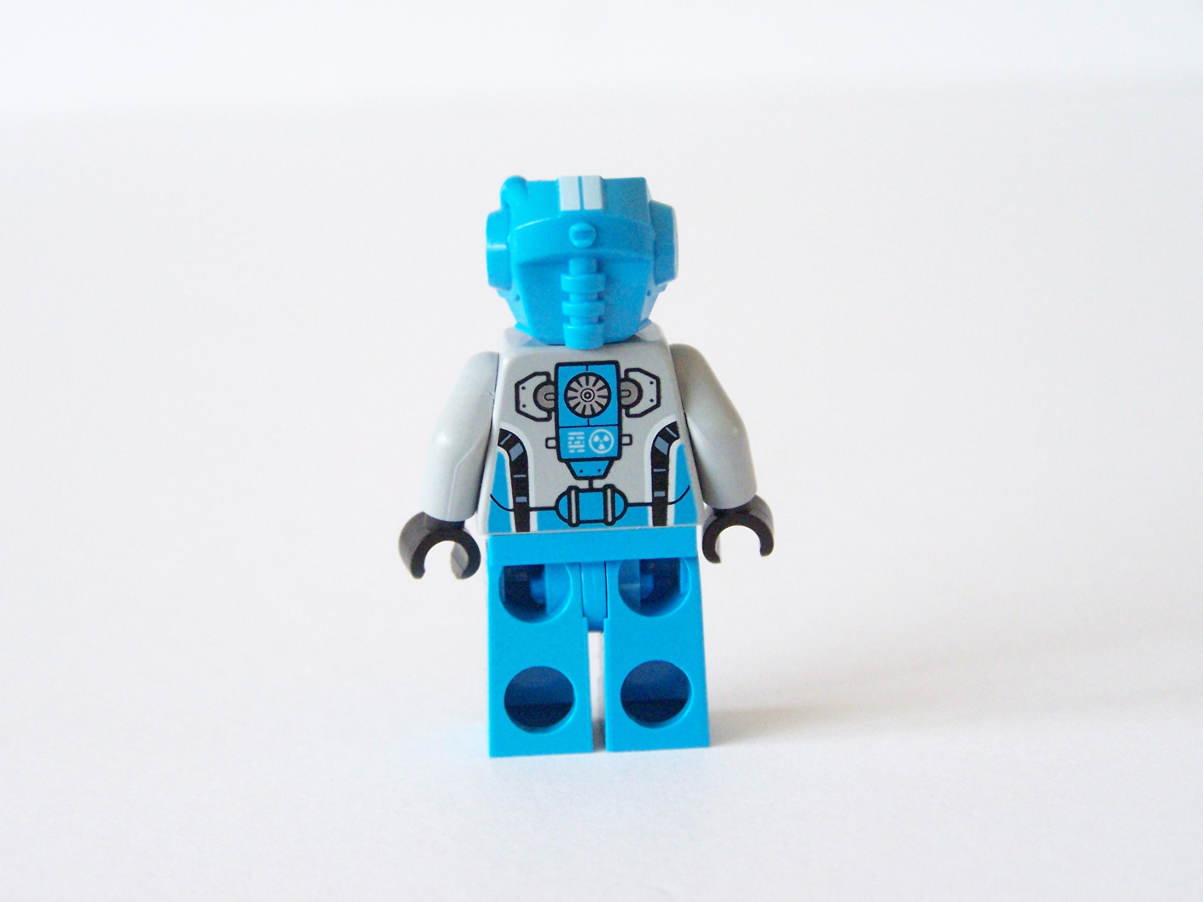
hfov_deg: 23.8
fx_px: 2850
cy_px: 451
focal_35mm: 82
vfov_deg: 18.0
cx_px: 602
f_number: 3.2
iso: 400
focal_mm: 13.7
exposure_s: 1/20
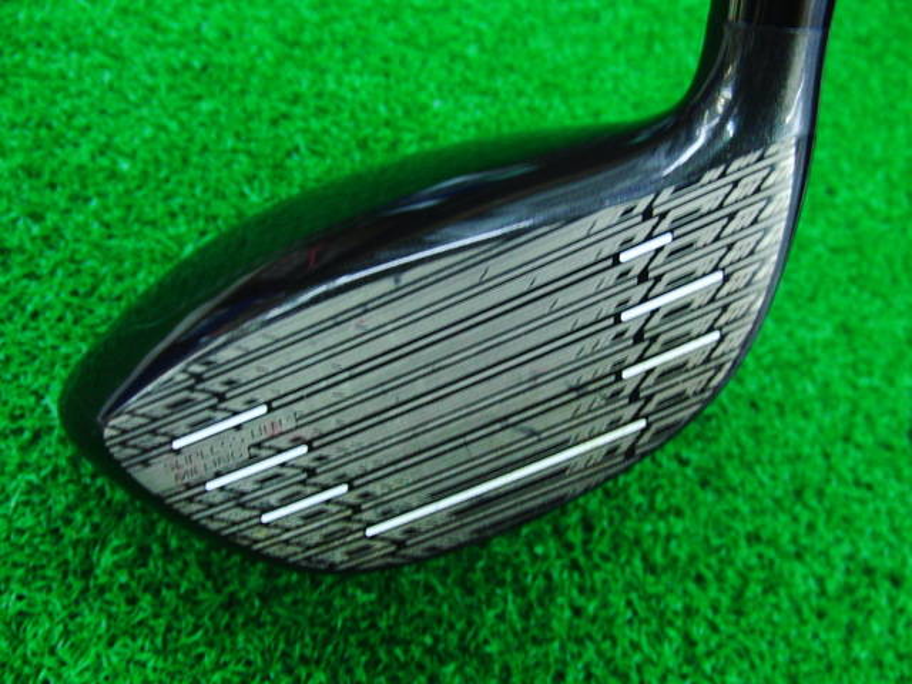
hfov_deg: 50.1
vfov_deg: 38.7
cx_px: 456
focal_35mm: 37
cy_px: 342
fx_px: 975
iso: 400
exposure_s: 1/25
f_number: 3.6
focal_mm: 6.42
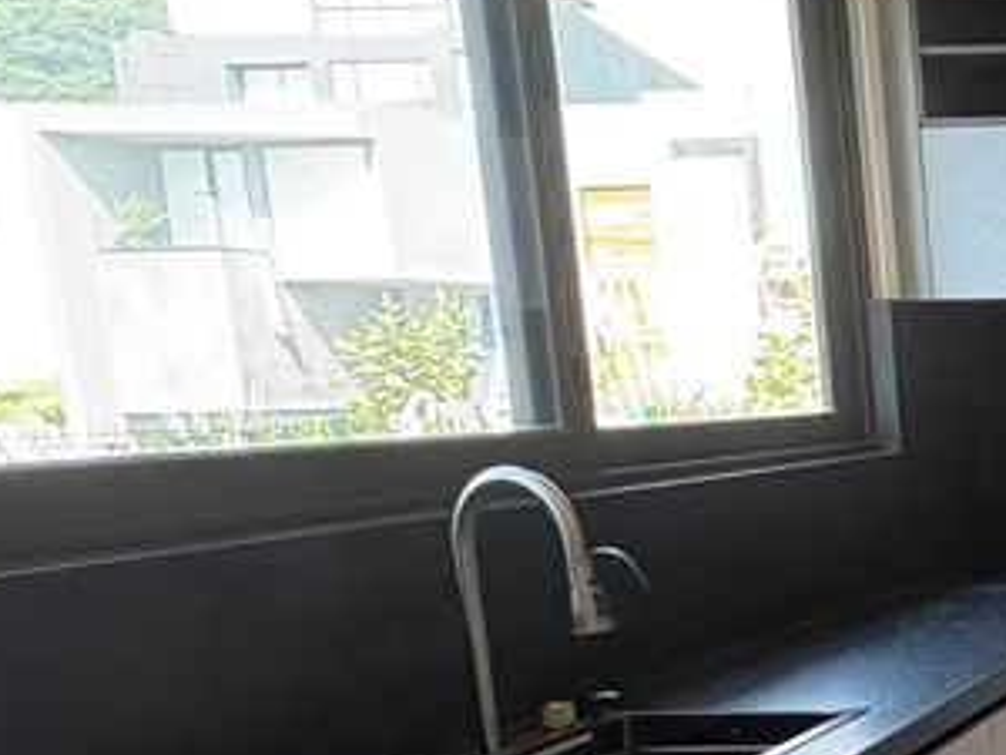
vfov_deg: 25.4
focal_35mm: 56
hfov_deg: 26.0
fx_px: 1627
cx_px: 1482
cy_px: 654
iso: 200
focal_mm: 2.22
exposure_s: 1/120
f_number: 2.2
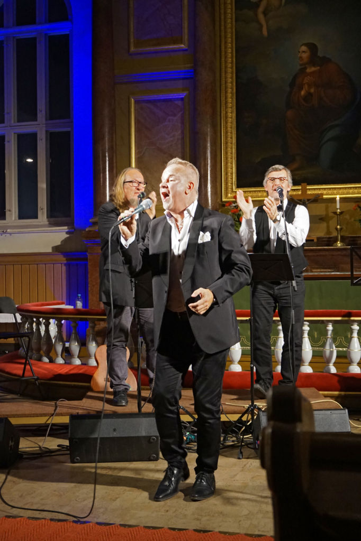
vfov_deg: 41.1
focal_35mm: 48
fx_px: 722
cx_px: 180
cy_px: 270
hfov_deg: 28.1
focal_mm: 32
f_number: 5
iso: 2000
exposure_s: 1/60
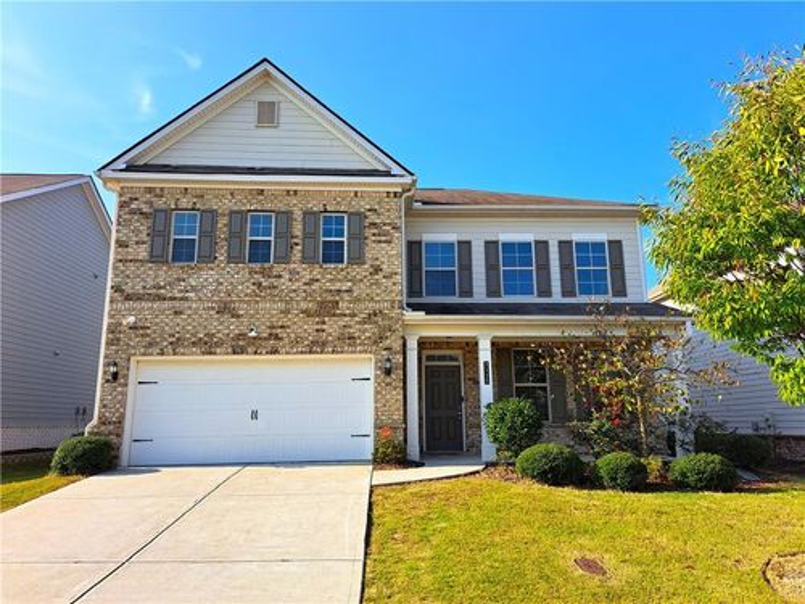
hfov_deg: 71.6
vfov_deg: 56.8
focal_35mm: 24
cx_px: 402
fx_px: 558
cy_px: 302
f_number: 1.8
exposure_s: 1/1361
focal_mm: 5.23
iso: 50
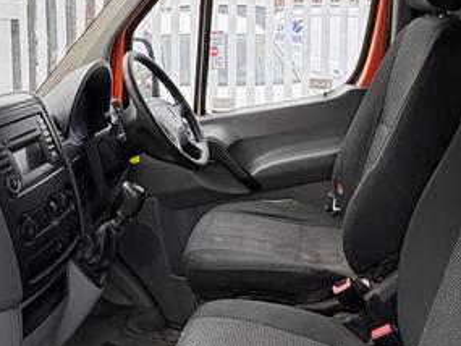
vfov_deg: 32.0
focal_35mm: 44
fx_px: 586
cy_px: 70
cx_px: 178
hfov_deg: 42.7
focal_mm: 2.22
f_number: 2.2
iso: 50
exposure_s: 1/445
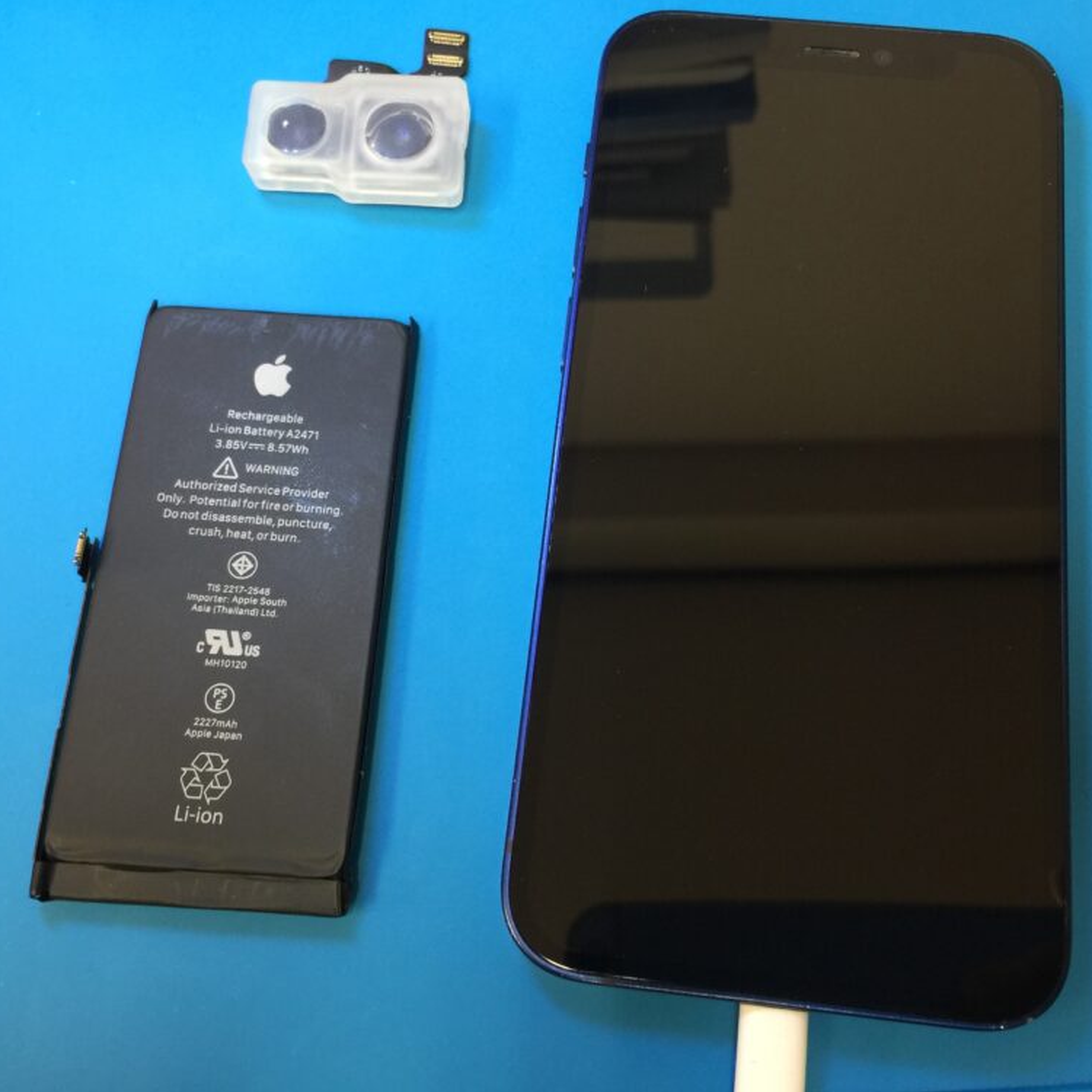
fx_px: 1249
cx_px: 566
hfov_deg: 47.2
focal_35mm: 35
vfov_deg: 47.2
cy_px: 534
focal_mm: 4.15
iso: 50
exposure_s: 1/17
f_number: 2.2
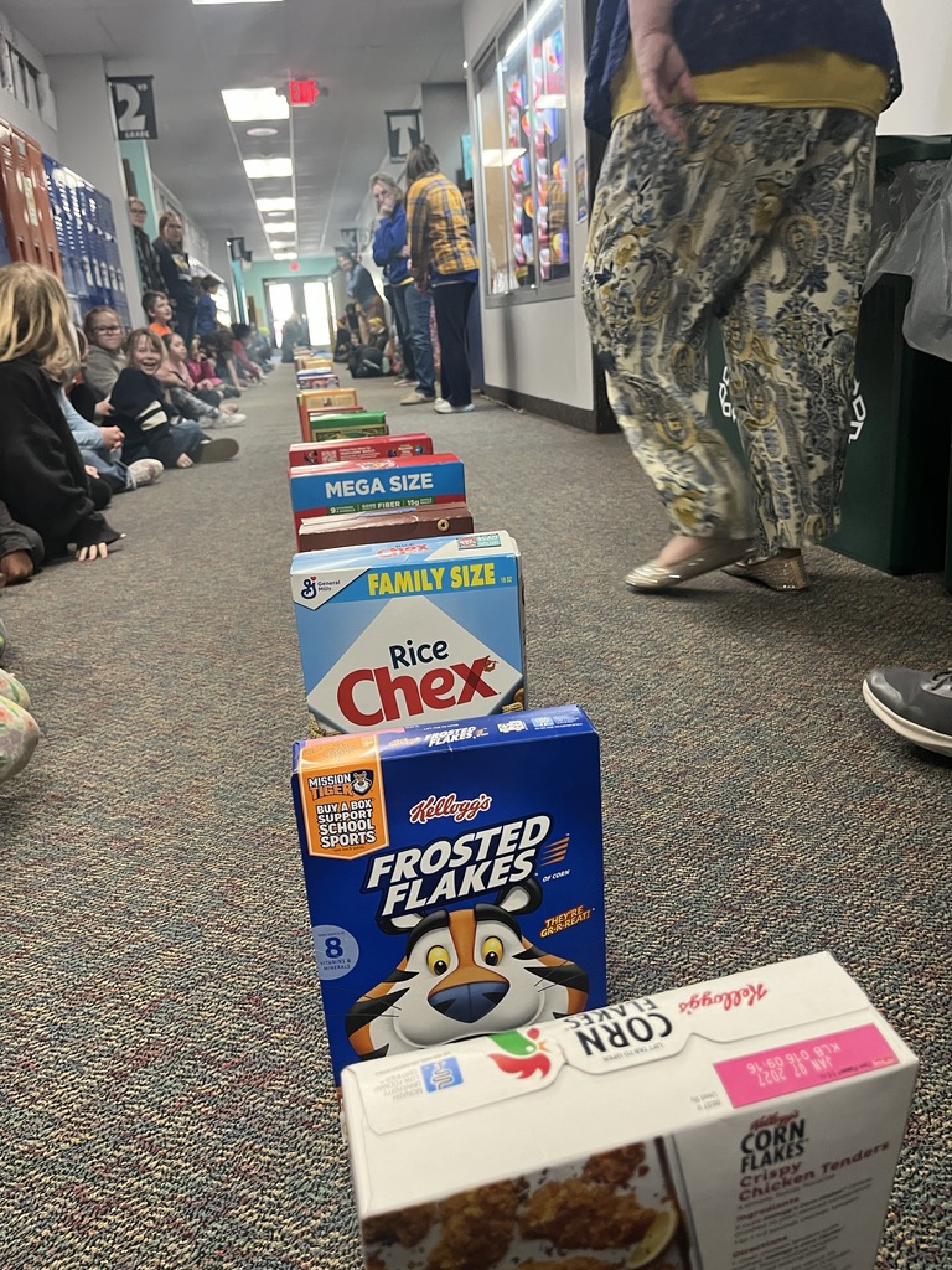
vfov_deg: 67.3
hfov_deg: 53.1
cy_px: 635
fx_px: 953
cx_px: 476
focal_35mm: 26
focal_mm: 5.1
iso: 250
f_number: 1.6
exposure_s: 1/60
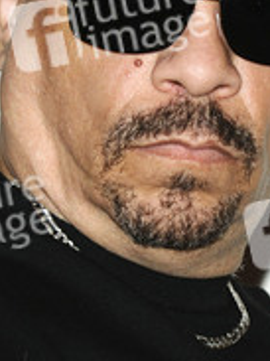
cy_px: 124
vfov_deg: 6.3
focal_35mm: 315
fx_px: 3280
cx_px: 167
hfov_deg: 4.7
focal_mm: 100
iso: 320
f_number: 3.5
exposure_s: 1/200
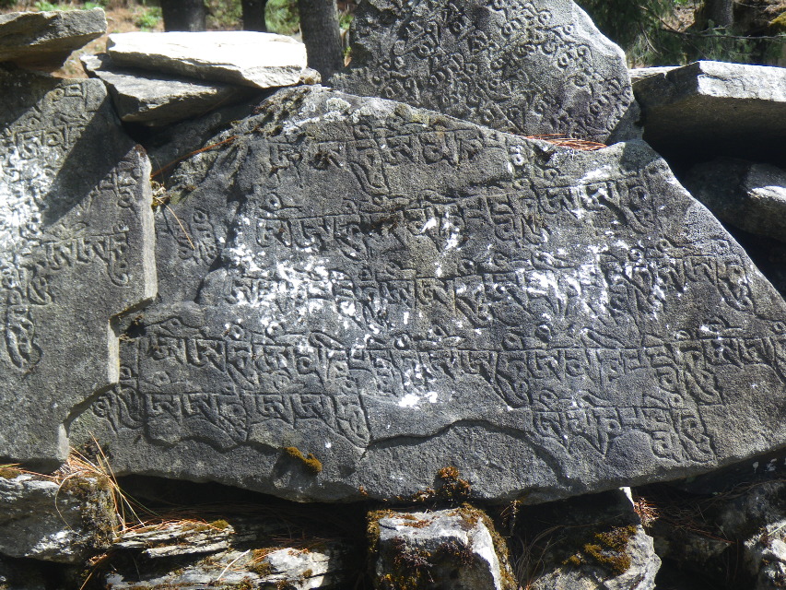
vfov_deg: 34.4
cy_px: 295
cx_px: 393
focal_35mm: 42
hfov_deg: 44.8
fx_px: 954
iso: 50
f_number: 4.2
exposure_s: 1/100
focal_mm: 7.5
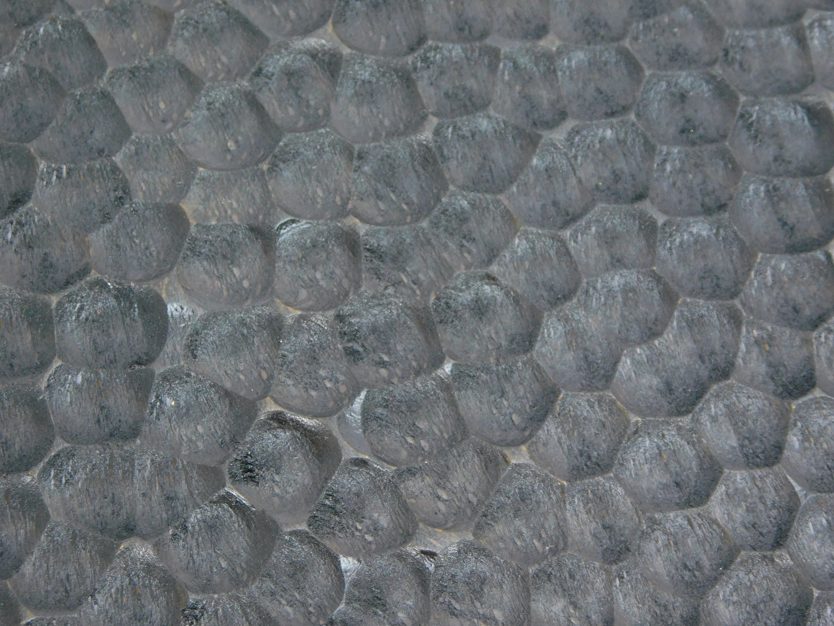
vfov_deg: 12.9
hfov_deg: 17.1
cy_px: 313
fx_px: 2771
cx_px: 417
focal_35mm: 115
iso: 200
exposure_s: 1/30
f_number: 4.8
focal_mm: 20.3
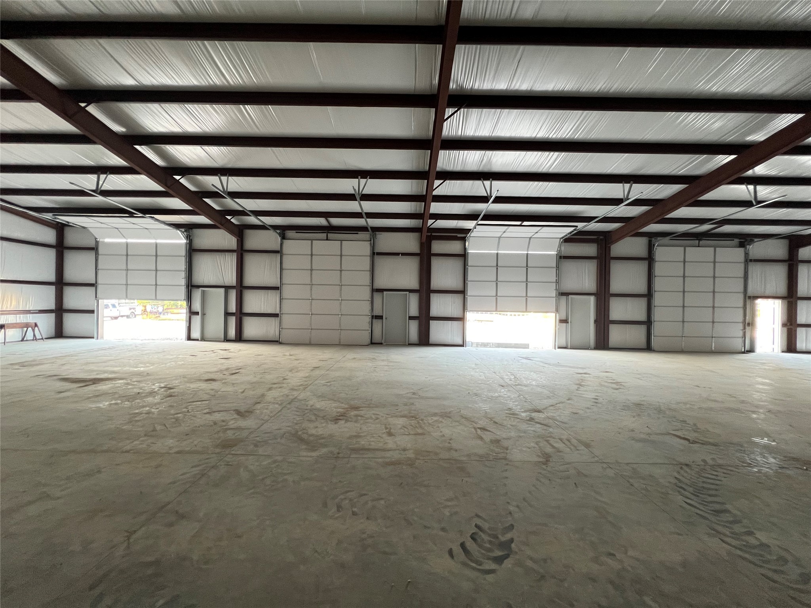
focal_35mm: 13
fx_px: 305
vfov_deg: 89.9
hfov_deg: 106.2
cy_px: 304
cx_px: 406
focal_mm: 1.57
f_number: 1.8
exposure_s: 1/71
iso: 250
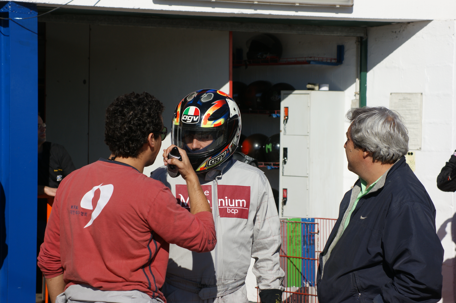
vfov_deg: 11.4
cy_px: 152
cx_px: 228
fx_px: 1519
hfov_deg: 17.1
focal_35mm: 120
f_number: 8
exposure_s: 1/500
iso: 100
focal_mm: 80
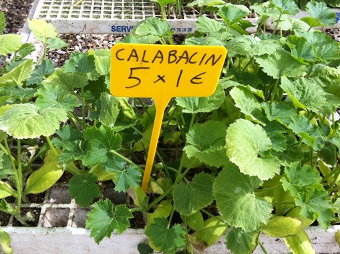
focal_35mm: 44
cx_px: 166
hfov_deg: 43.0
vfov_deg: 32.8
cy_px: 119
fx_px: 431
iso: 80
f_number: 2.8
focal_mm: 3.85
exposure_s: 1/1257
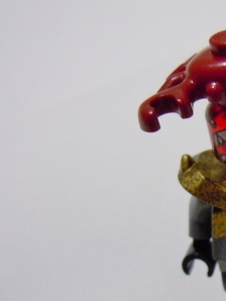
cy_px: 202
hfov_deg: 19.4
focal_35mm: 73
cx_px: 243
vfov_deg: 26.5
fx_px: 635
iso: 400
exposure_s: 1/25
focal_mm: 6.2
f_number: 3.6
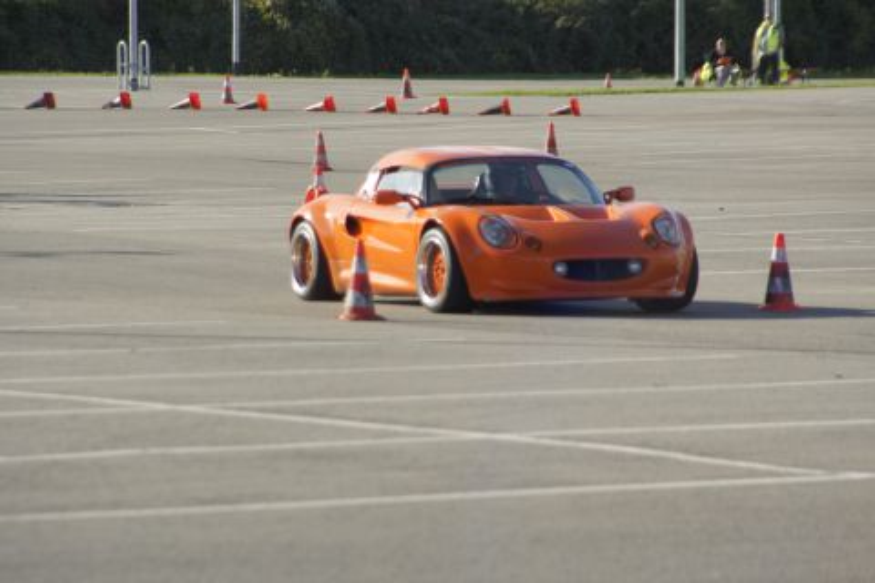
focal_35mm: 270
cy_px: 292
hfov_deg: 7.6
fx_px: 6562
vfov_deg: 5.1
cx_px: 438
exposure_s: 1/640
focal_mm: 180
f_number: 6.3
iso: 200
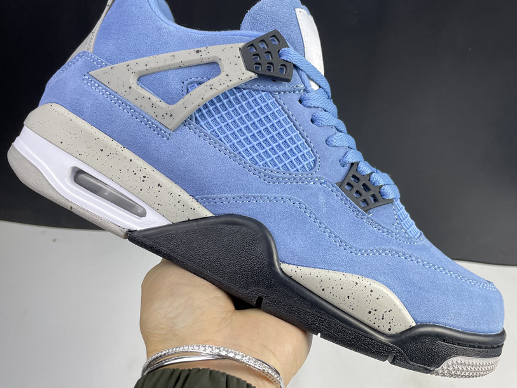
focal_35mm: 32
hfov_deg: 56.7
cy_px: 182
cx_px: 290
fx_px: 478
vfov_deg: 44.1
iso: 64
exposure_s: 1/121
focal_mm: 4.2
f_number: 1.6
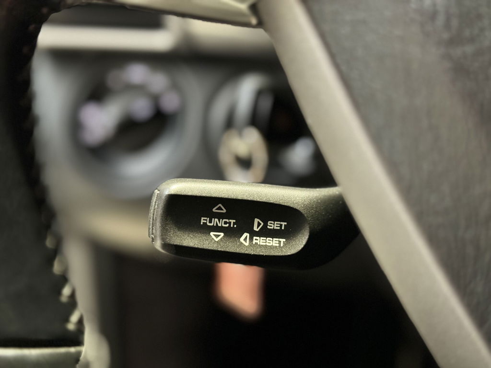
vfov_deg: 30.3
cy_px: 184
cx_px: 246
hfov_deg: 39.7
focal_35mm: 48
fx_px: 681
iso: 800
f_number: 1.78
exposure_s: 1/20
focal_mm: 6.86
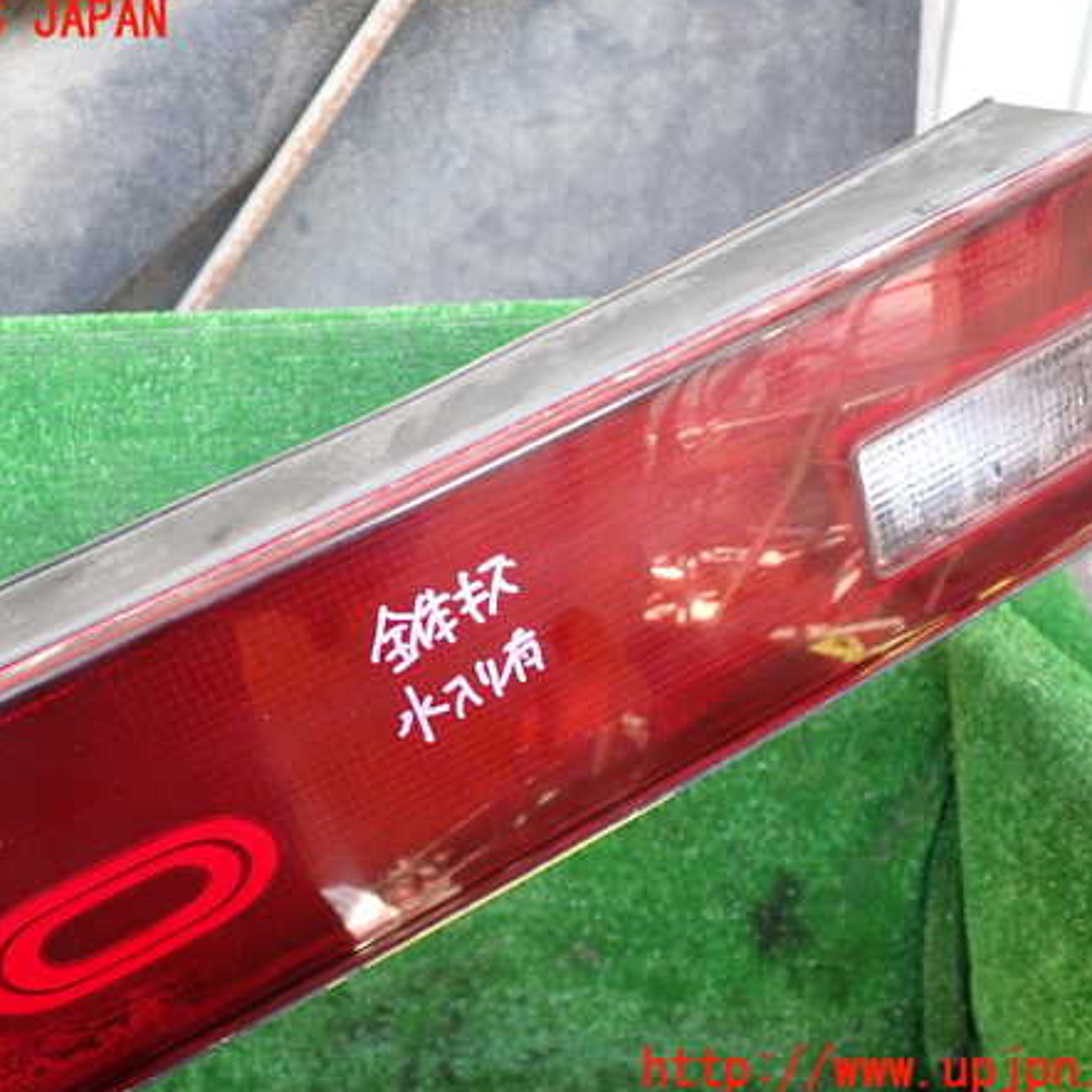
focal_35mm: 36
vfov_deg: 46.0
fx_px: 1285
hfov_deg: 45.9
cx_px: 460
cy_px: 546
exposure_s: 1/50
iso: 200
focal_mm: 5.4
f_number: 2.3
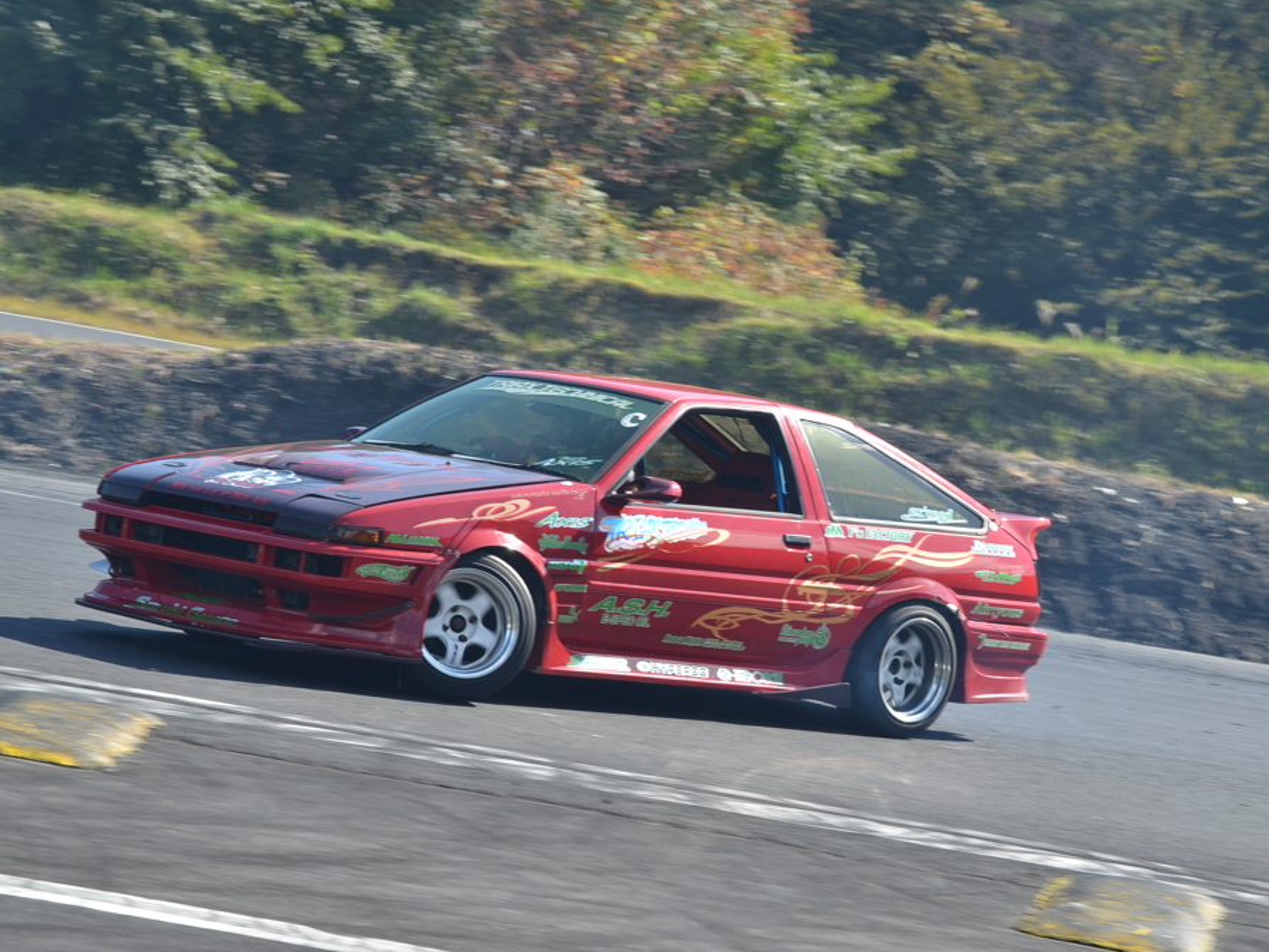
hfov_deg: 9.3
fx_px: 7812
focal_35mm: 213
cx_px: 566
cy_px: 477
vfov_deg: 7.0
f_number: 10
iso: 200
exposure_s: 1/250
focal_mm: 130
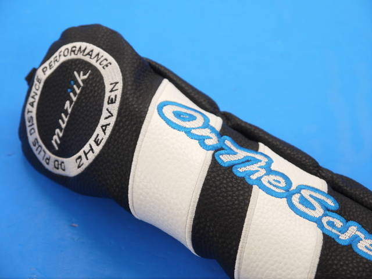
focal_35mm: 68
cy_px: 140
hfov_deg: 28.6
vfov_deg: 21.6
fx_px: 731
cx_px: 186
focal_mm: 34
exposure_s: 1/80
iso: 320
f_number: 5.2
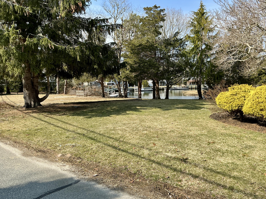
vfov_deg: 49.7
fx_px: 215
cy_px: 100
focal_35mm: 28
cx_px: 133
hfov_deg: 63.4
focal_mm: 3
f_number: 1.8
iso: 25
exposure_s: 1/855
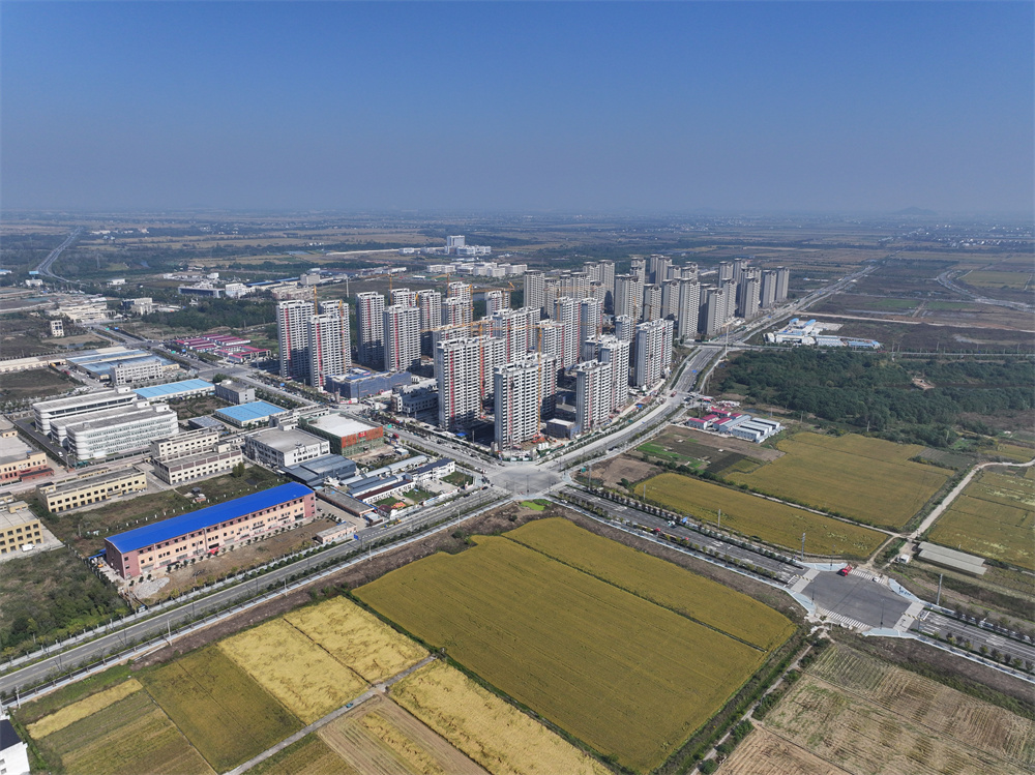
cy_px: 388
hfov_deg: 71.6
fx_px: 717
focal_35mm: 24
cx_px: 518
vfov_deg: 56.8
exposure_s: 1/3200
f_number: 2.8
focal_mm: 12.29
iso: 100
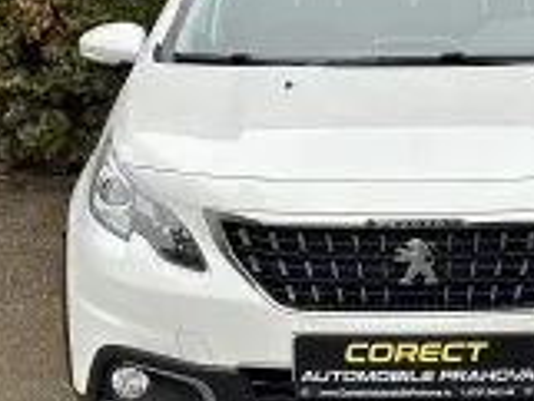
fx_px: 1652
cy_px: 189
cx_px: 411
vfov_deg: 13.9
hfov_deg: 18.2
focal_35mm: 107
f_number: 1.78
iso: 64
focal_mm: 6.86
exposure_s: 1/219
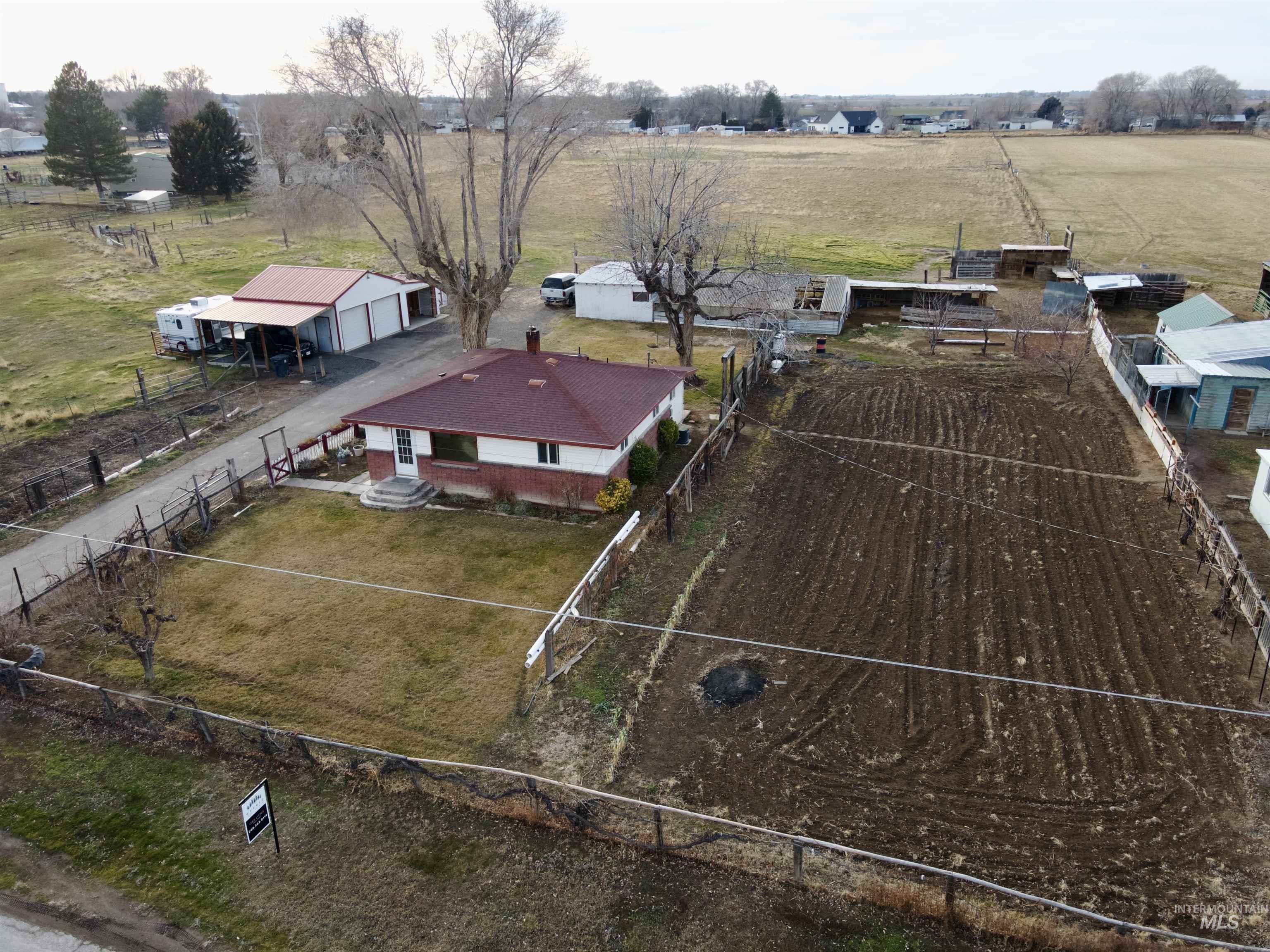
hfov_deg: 71.6
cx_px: 635
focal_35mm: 24
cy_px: 476
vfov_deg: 56.8
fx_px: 881
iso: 100
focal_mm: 4.5
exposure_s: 1/200
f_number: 2.8
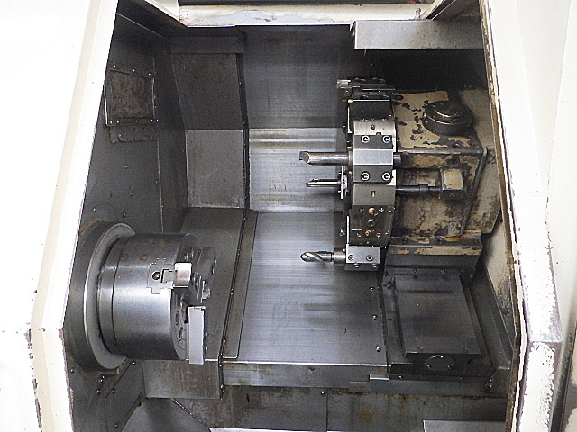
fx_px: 467
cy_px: 216
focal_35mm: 28
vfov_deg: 49.7
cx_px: 288
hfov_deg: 63.4
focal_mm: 5
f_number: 3.5
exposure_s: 1/45
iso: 500
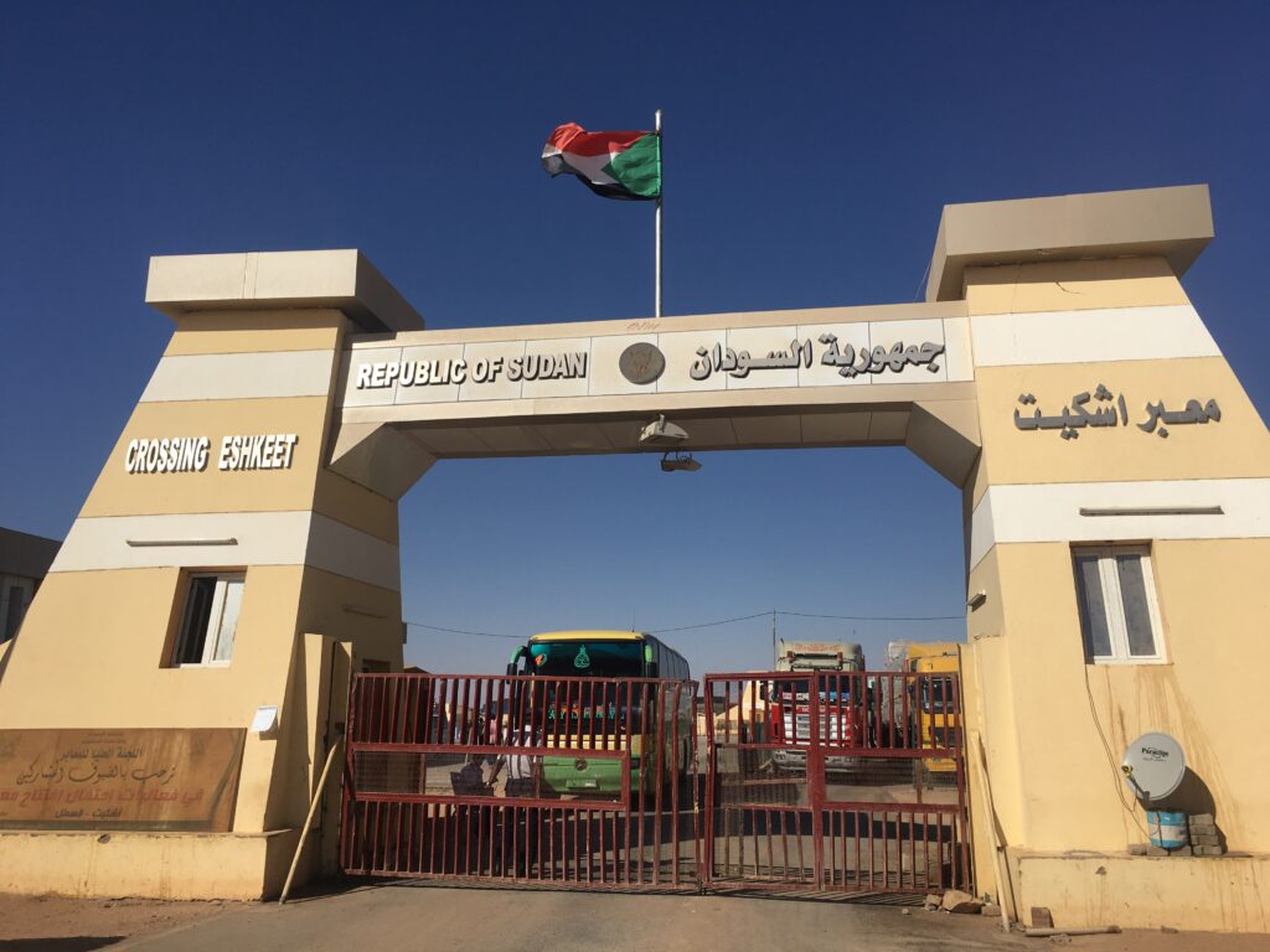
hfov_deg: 61.7
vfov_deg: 48.2
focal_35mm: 29
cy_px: 476
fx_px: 1064
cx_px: 635
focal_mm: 4.15
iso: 25
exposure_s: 1/4808
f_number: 2.2
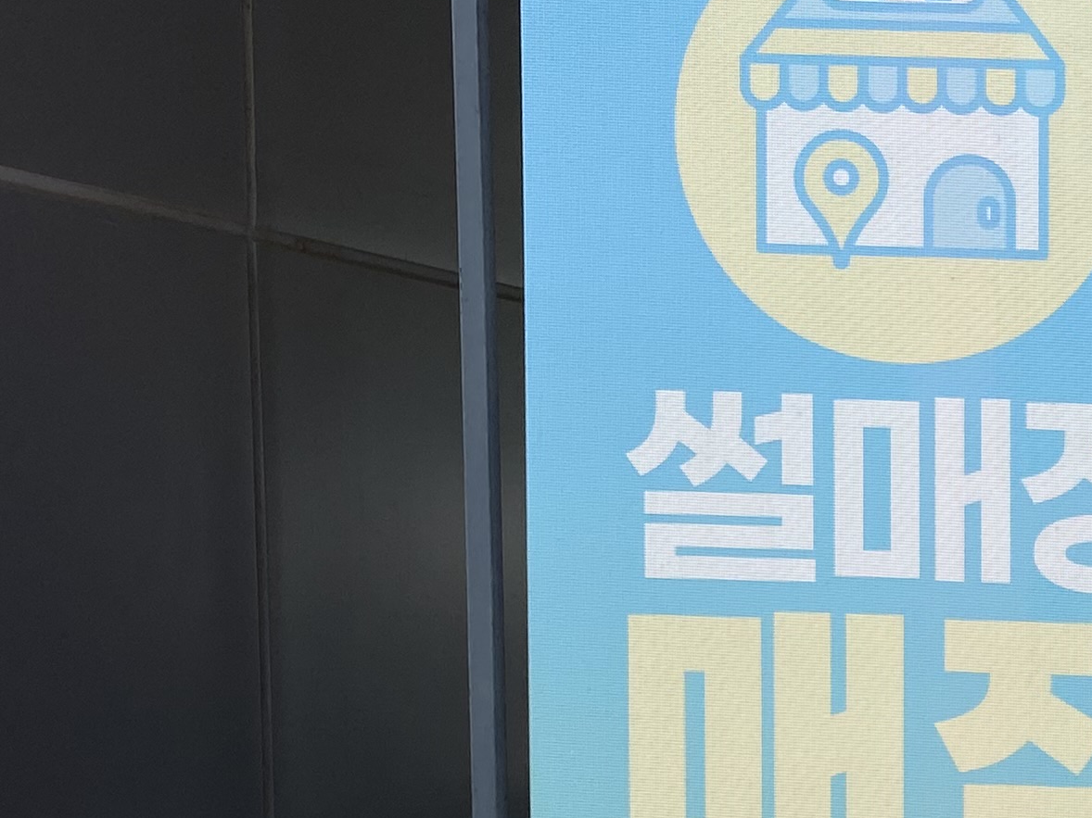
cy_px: 853
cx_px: 1854
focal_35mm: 89
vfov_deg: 16.2
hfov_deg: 18.3
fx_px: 2807
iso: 32
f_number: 1.8
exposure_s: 1/1464
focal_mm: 4.25
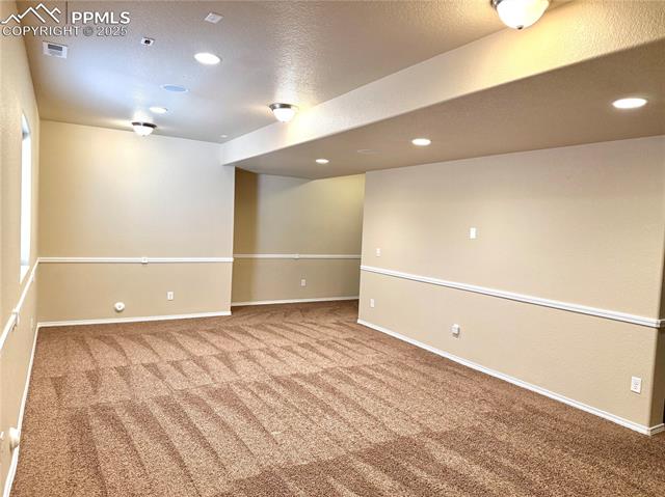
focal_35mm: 24
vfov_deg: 56.8
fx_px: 461
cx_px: 332
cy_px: 248
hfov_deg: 71.6
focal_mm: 6.76
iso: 320
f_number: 1.78
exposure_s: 1/60
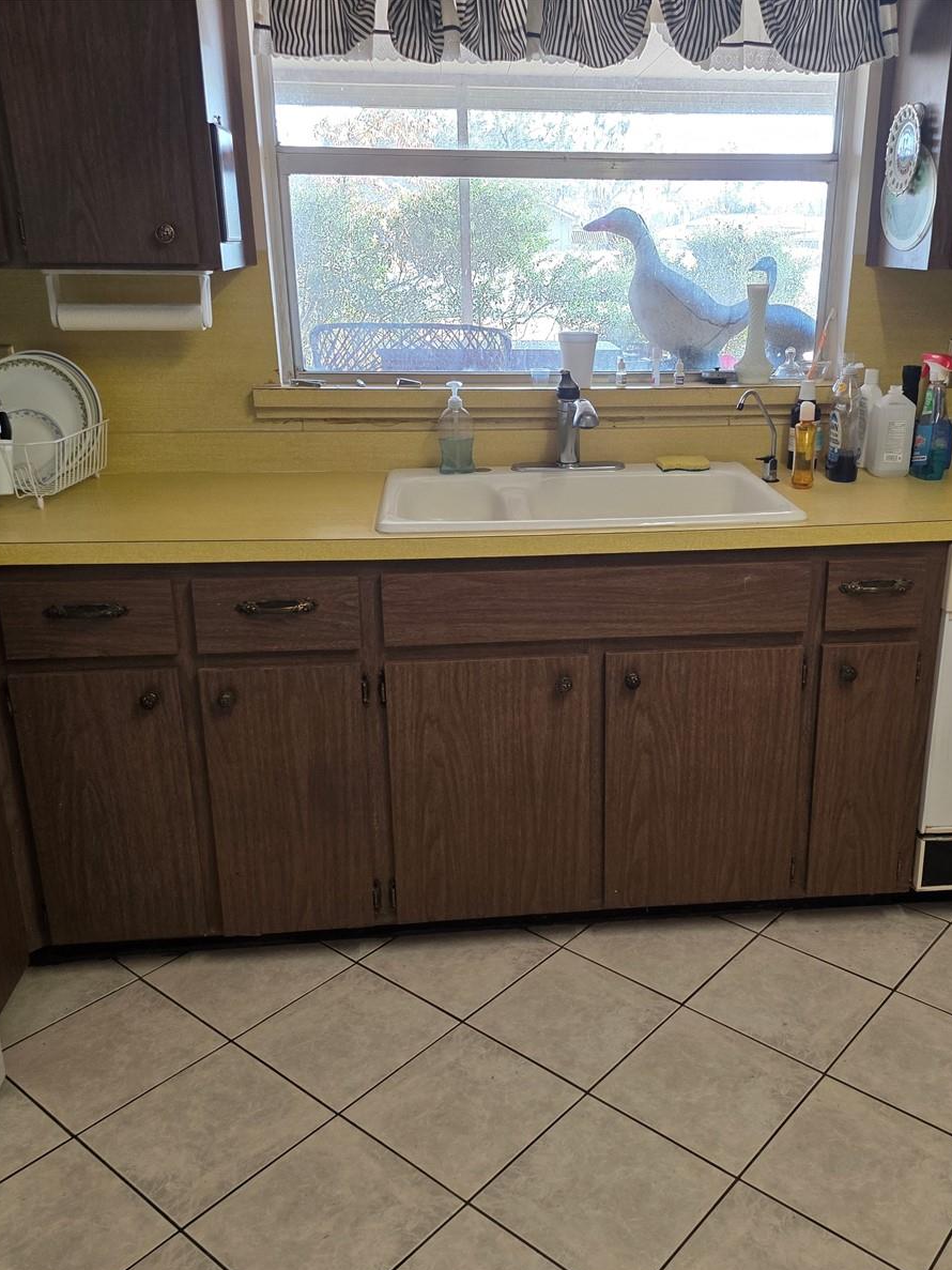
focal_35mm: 31
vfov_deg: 58.4
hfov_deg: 45.3
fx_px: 1137
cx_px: 555
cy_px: 640
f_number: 1.7
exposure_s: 1/120
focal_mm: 6.25
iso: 200
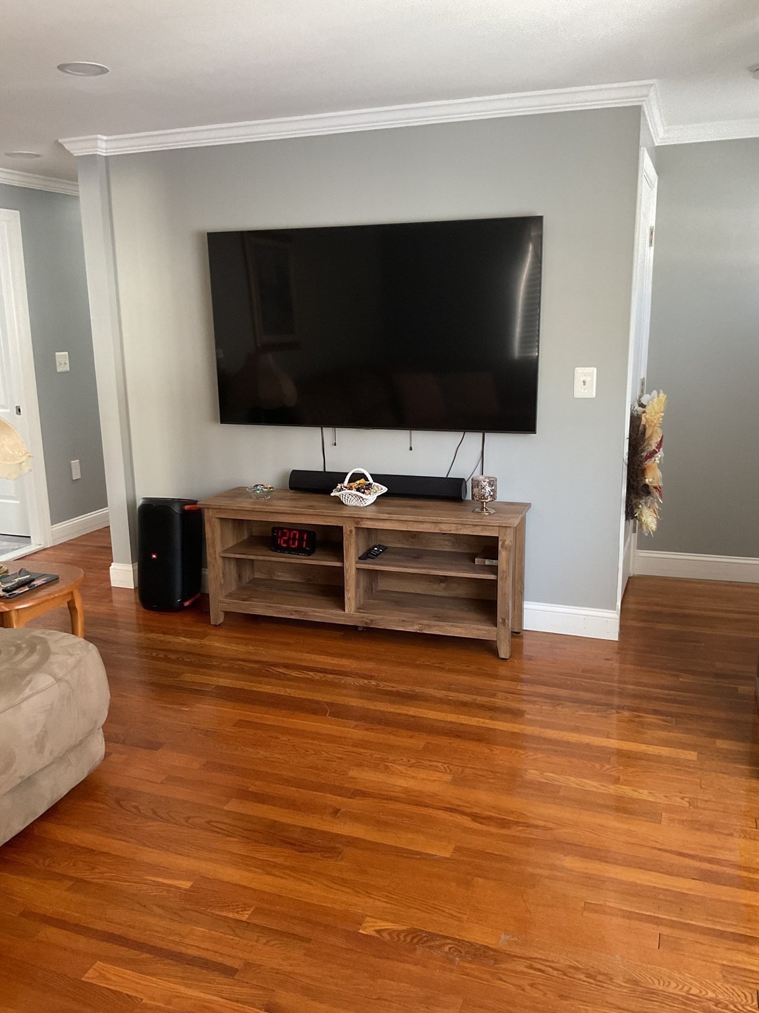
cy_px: 506
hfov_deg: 48.2
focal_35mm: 29
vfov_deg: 61.7
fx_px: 848
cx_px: 380
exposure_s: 1/60
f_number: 1.8
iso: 160
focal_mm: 3
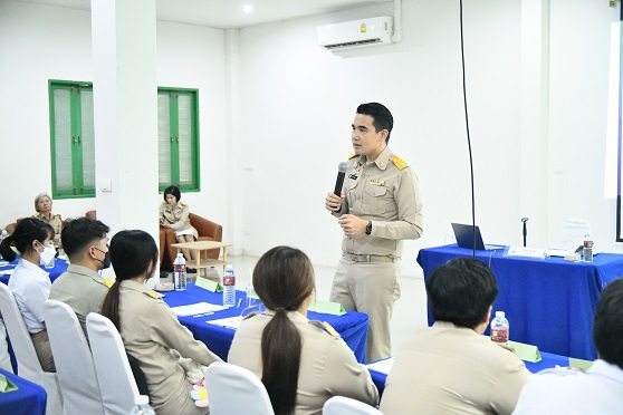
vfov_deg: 30.5
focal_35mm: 44
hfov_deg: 44.5
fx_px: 761
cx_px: 312
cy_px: 208
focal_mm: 44
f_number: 4
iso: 25600
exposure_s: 1/200
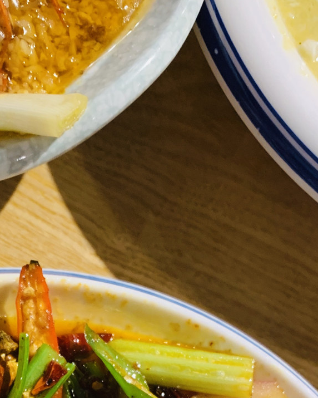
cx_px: 25
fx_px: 835
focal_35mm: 71
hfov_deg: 21.0
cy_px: 510
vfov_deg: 23.7
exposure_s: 1/60
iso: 100
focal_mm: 4.25
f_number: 1.8
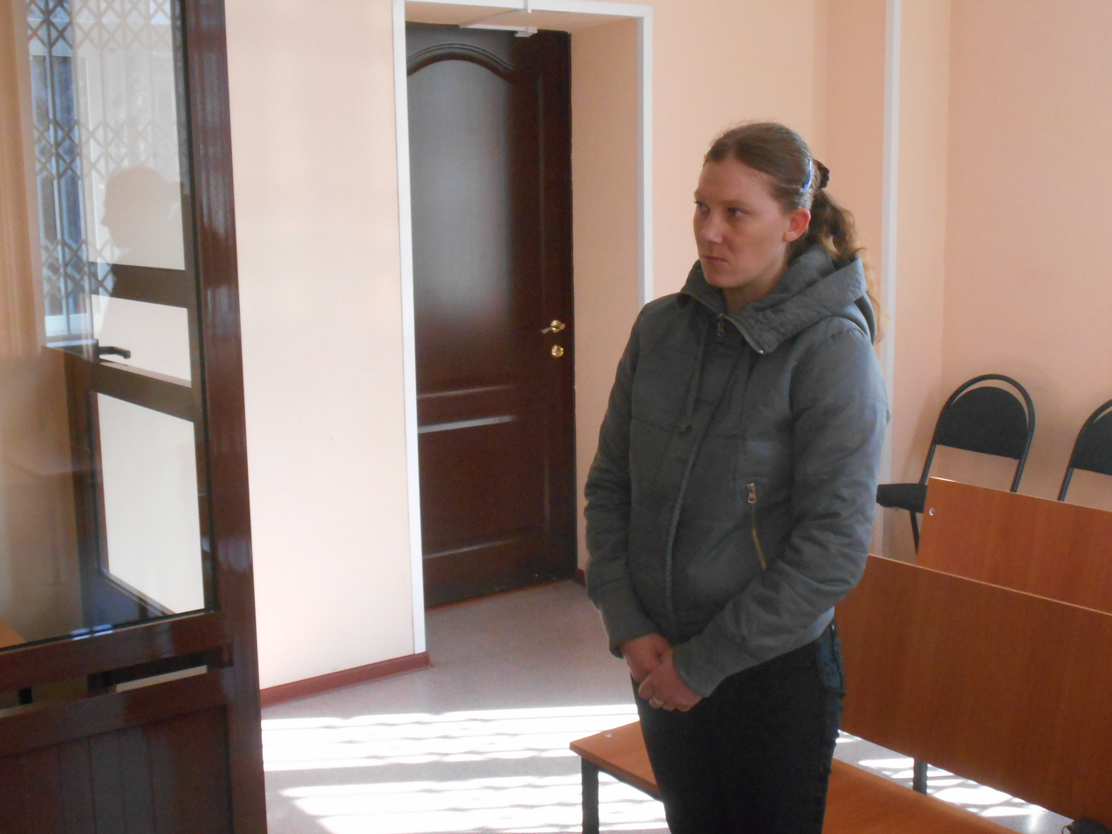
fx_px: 1413
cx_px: 556
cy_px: 417
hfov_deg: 42.9
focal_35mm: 44
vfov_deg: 32.9
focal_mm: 7.7
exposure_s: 1/125
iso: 800
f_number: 4.2
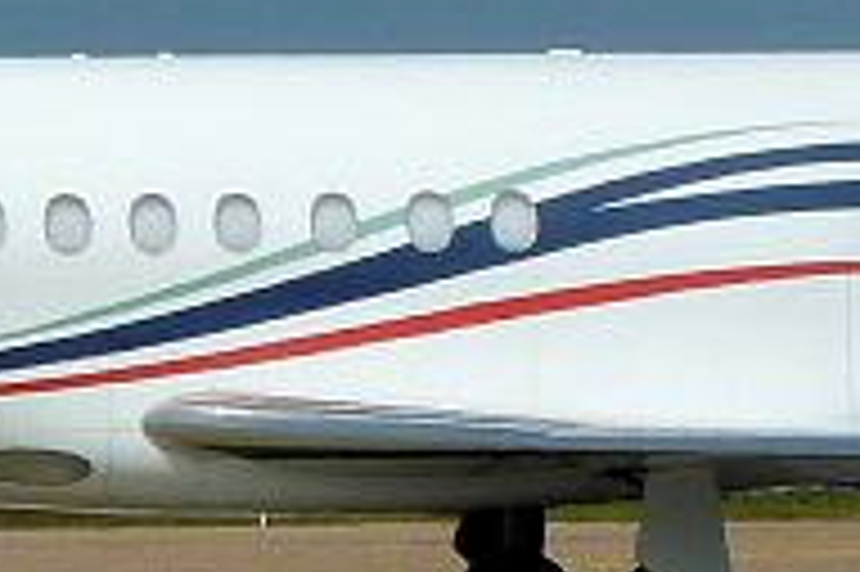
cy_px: 230
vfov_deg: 1.2
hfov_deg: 1.8
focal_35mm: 1171
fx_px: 27949
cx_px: 612
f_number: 5.6
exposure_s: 1/800
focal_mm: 34.4
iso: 80
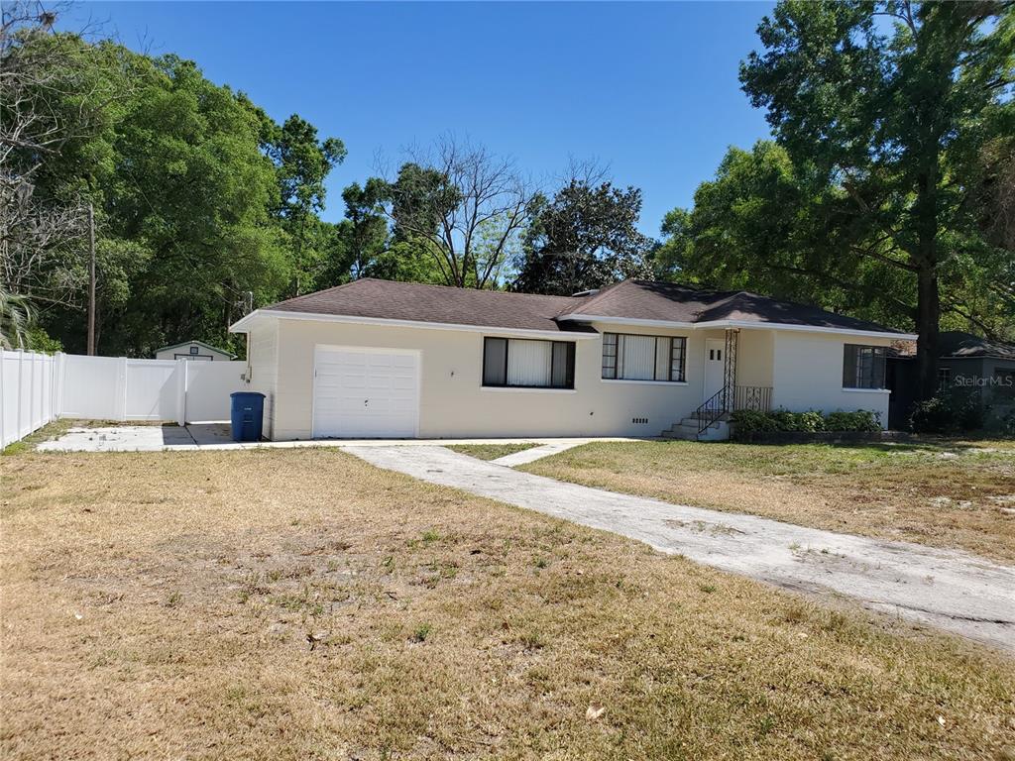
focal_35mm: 26
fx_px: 762
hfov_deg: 67.3
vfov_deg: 53.1
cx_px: 508
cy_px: 380
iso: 50
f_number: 2.4
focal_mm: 4.3
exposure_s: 1/1205
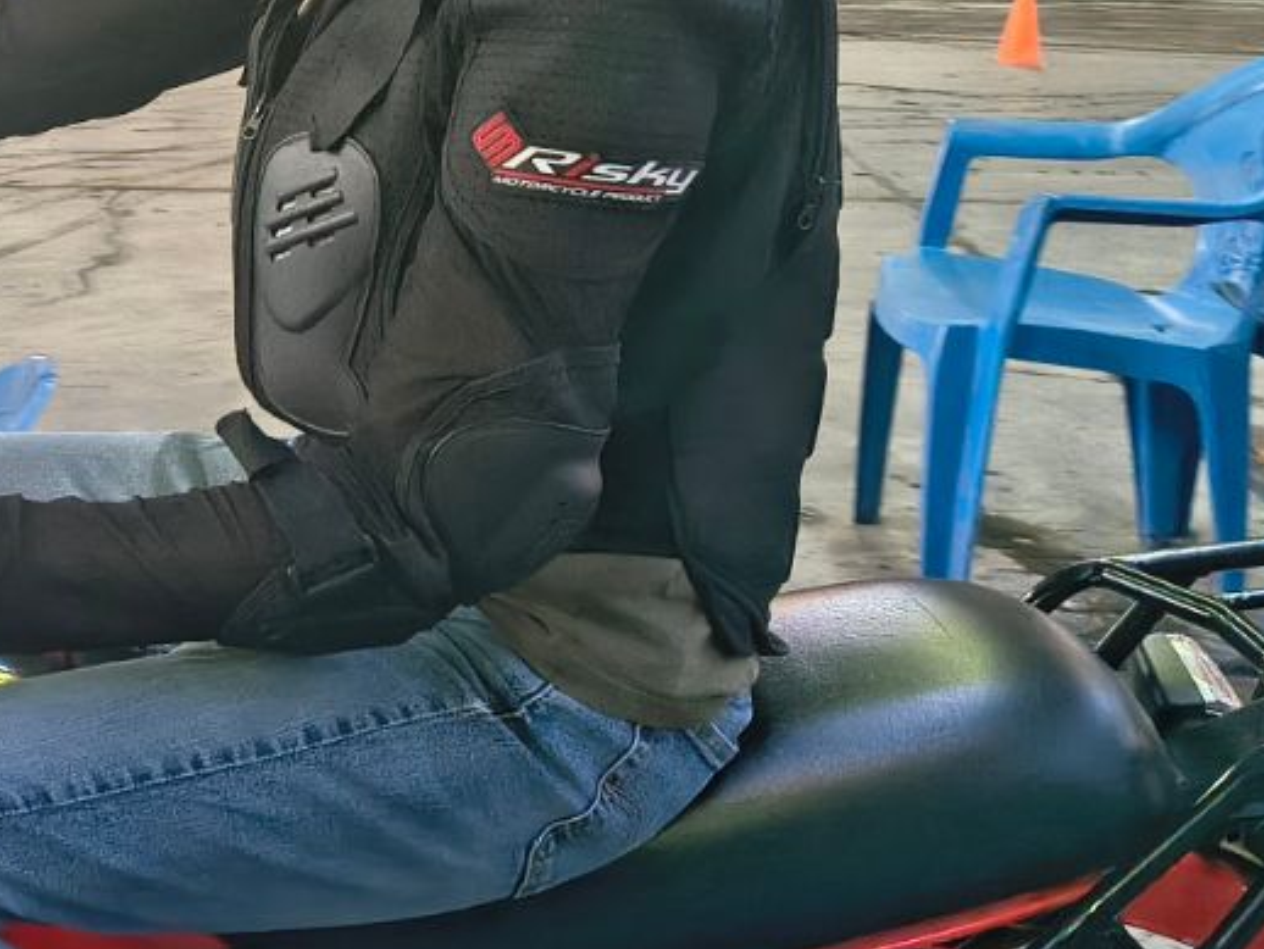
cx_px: -17
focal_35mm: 71
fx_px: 2594
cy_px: 444
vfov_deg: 20.7
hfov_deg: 25.9
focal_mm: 5.56
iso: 215
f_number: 1.8
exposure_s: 1/120
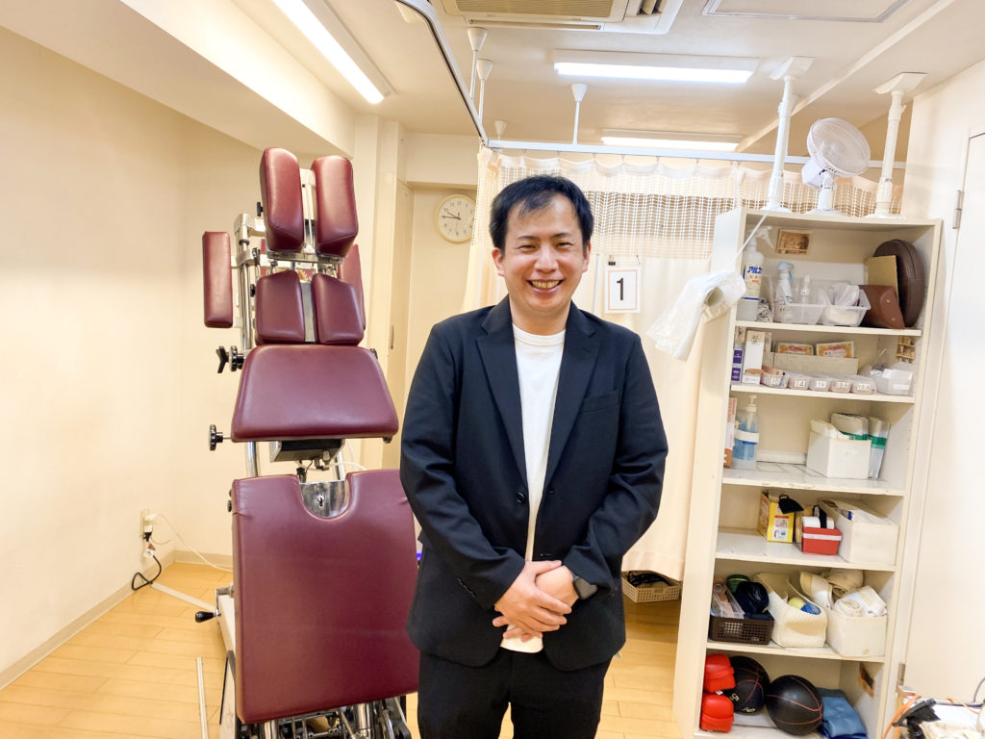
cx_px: 492
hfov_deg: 67.3
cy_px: 370
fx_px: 740
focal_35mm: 26
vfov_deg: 53.1
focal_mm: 4.25
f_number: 1.8
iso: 80
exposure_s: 1/100
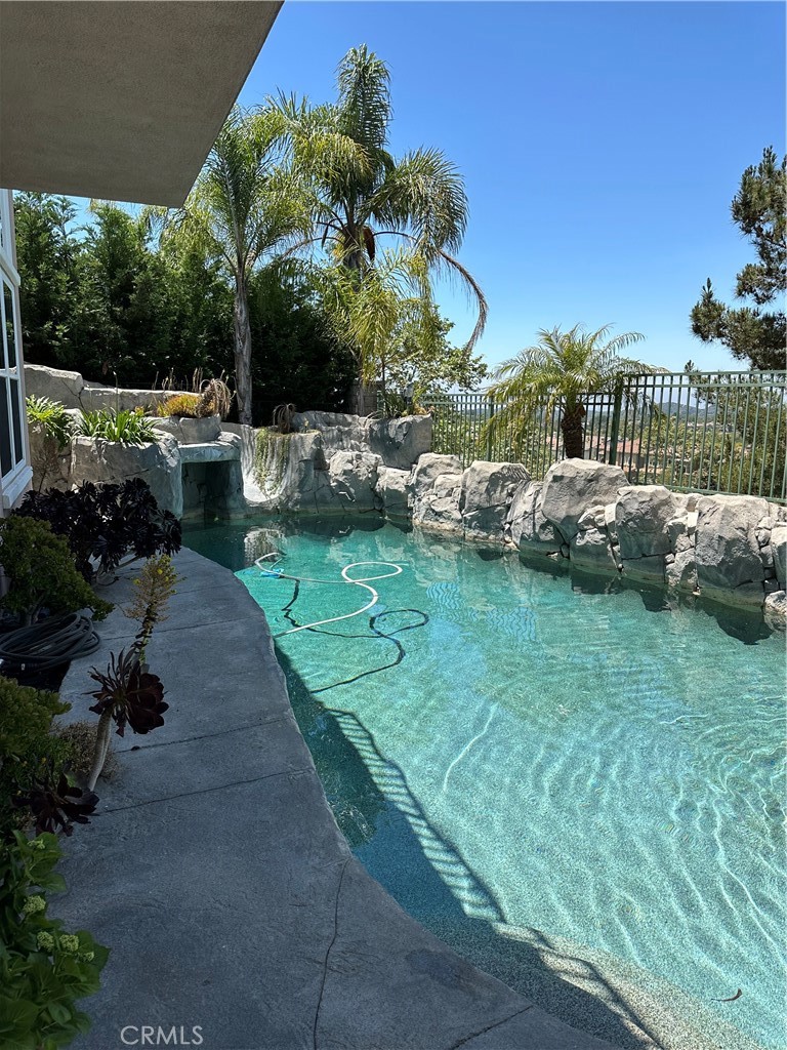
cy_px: 525
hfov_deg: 56.8
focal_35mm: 24
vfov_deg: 71.6
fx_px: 728
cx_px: 394
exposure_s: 1/3155
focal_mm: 6.86
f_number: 1.78
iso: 80
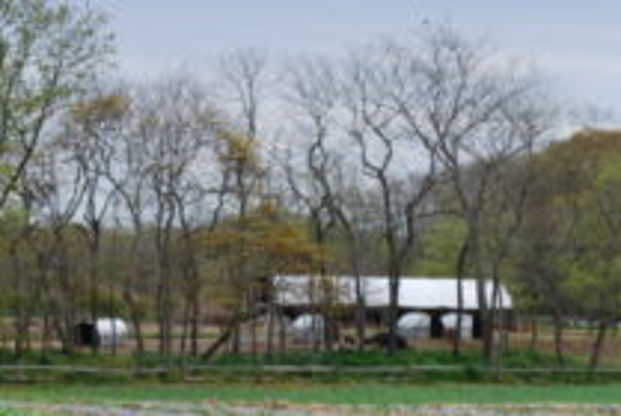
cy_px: 313
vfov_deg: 8.2
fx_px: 2885
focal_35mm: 167
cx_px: 53
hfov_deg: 12.2
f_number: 10
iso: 200
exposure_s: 1/200
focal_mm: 44
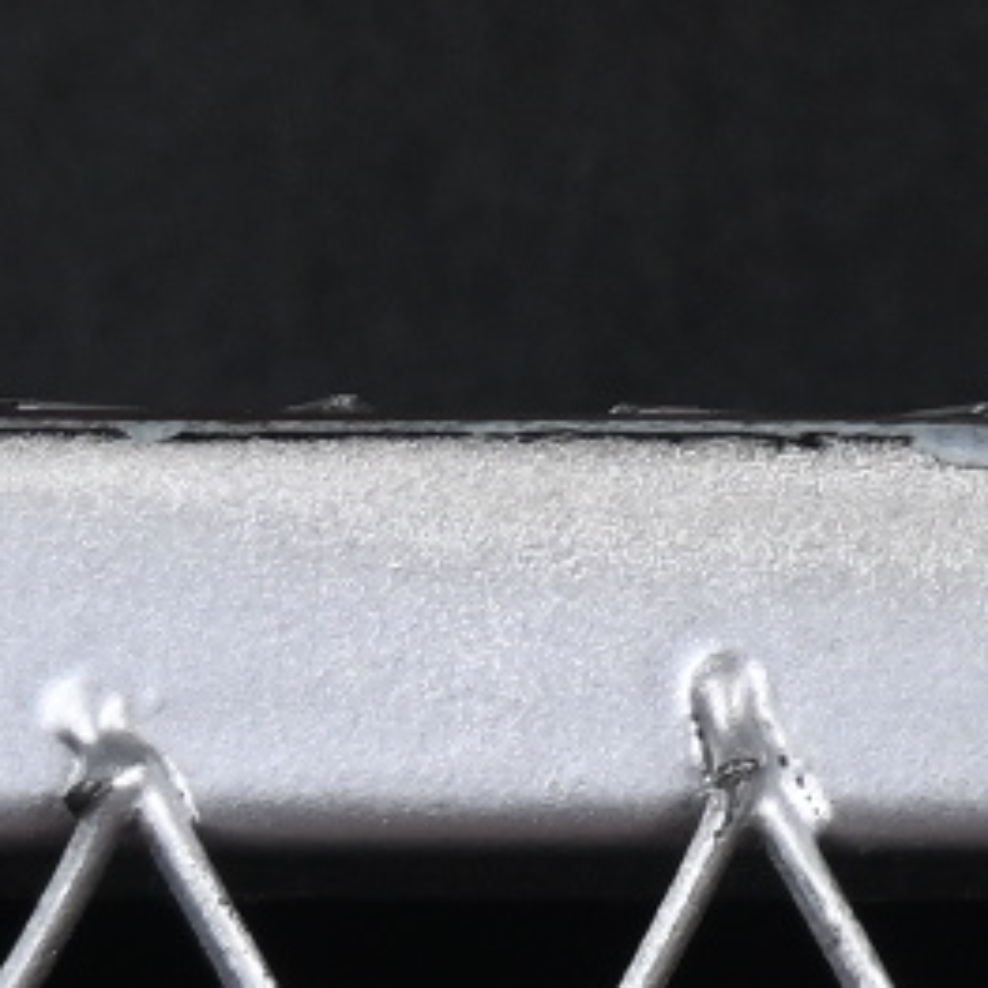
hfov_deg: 2.5
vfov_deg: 2.6
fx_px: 21797
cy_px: -1638
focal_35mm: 675
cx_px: 3452
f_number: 8
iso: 160
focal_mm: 50
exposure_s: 1/80
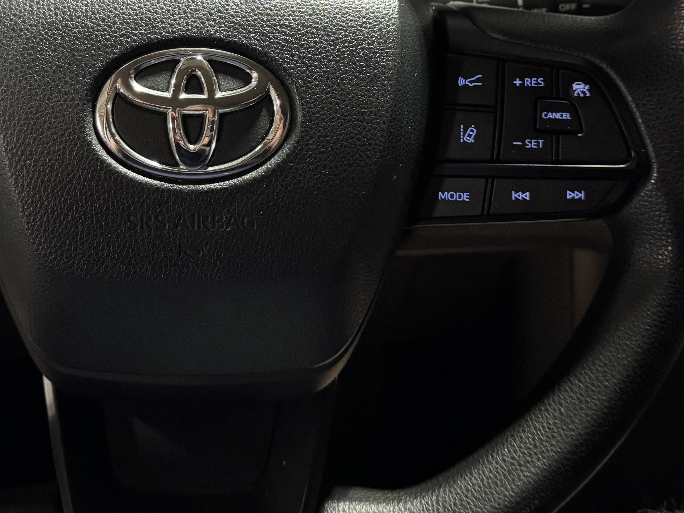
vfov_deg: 28.3
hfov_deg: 37.8
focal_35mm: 50
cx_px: 231
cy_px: 81
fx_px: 988
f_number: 1.78
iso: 1600
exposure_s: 1/30
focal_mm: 6.76
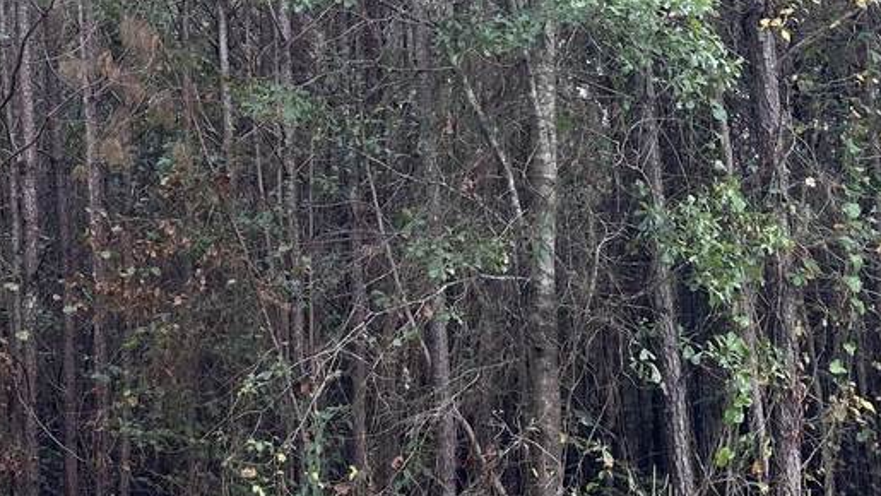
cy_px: 294
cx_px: 366
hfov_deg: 32.3
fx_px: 1519
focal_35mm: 65
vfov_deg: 18.5
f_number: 1.78
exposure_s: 1/121
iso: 64
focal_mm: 6.86
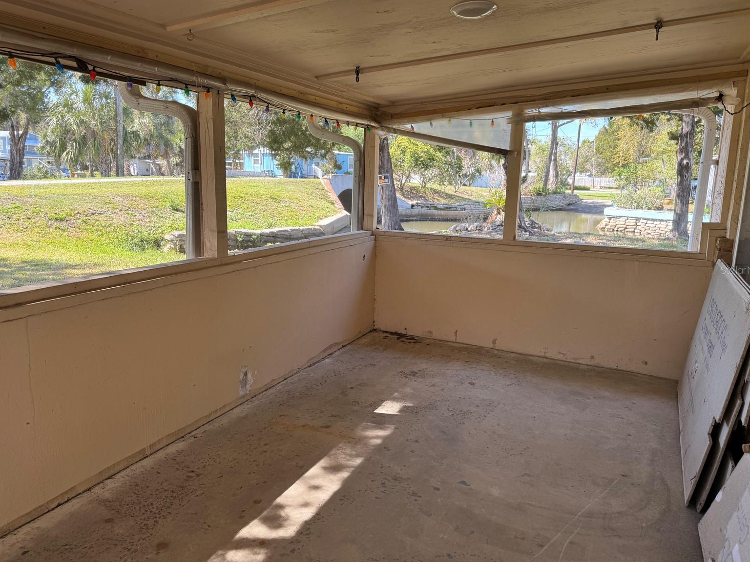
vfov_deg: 54.9
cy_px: 270
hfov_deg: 69.4
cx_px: 376
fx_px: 542
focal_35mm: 25
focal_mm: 6.76
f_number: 1.78
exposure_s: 1/171
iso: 64
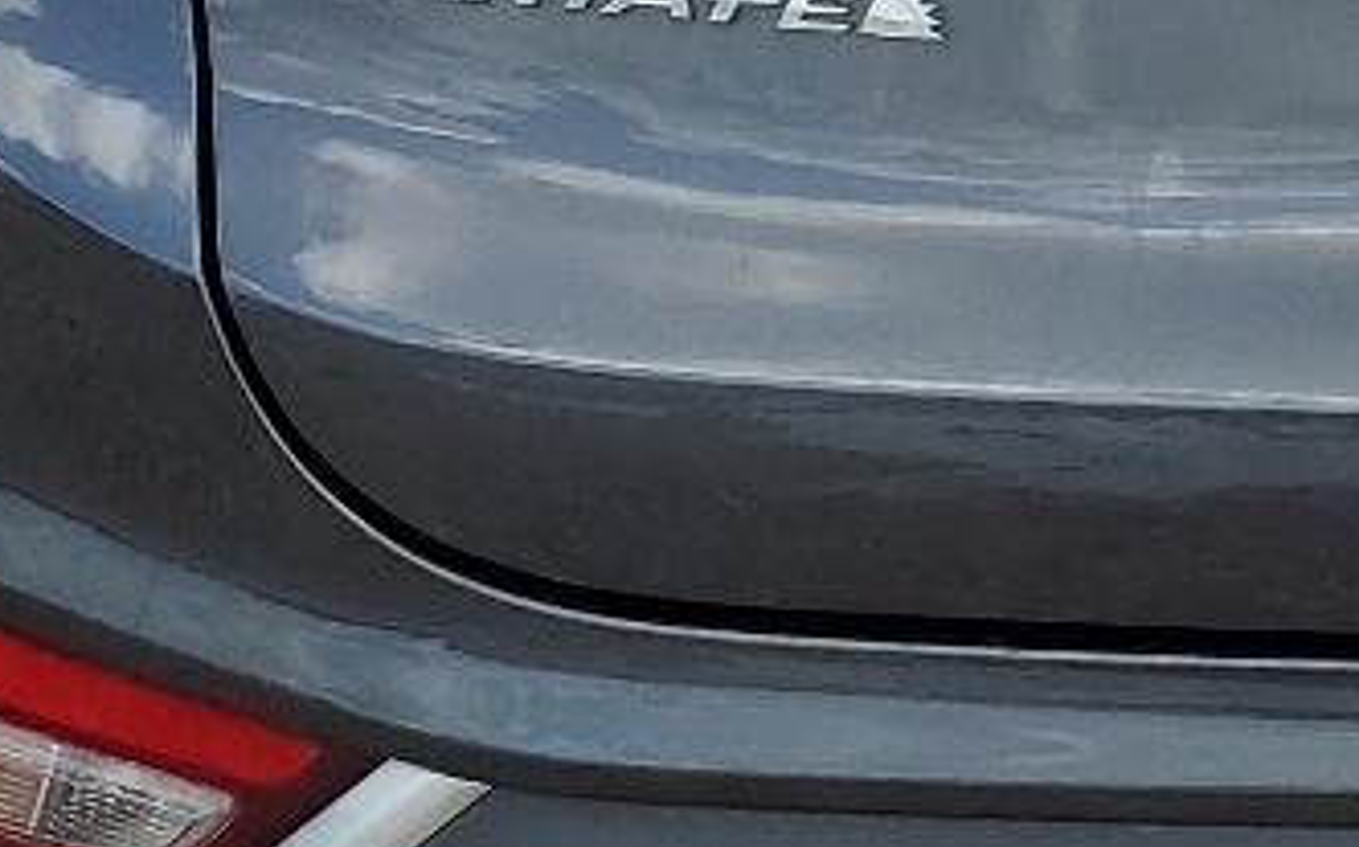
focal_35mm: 133
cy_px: -237
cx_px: 2034
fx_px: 4923
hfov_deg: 14.6
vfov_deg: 9.7
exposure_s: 1/2500
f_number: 1.5
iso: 50
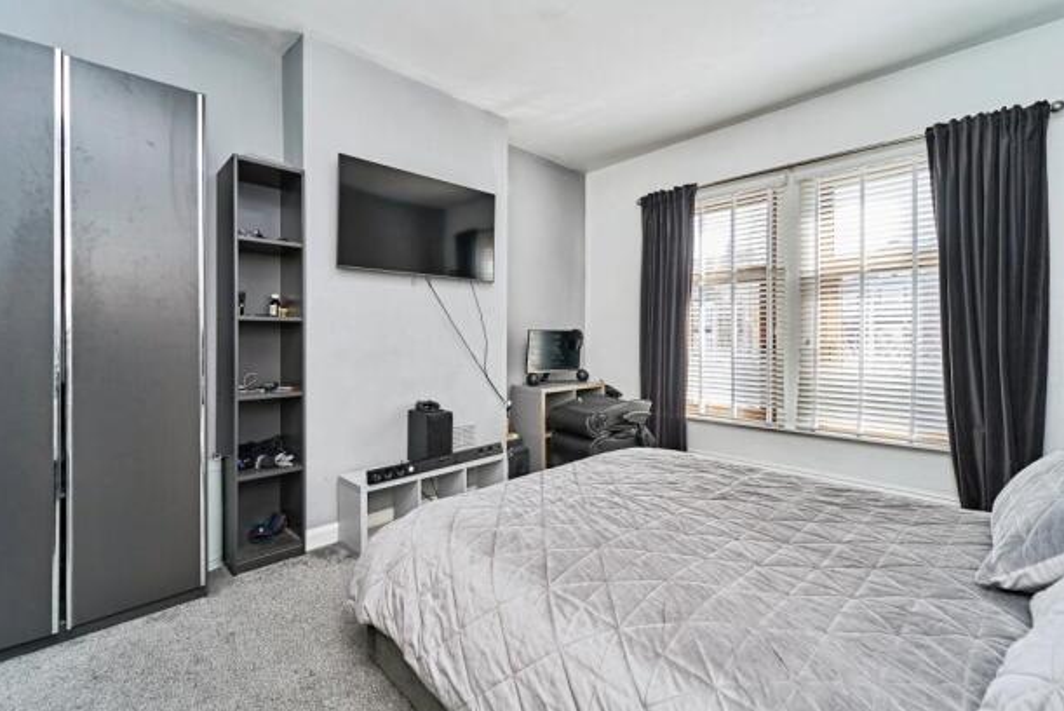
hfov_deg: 100.4
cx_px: 535
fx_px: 444
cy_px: 367
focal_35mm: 15
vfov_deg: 77.4
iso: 200
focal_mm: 14
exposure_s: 1/25
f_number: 8
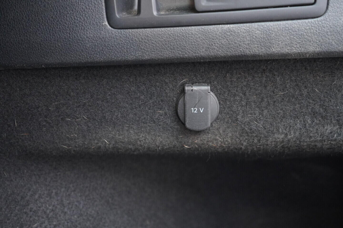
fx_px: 343
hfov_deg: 53.1
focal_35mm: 36
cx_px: 172
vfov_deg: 36.9
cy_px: 114
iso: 2500
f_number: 2.8
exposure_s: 1/40
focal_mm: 24
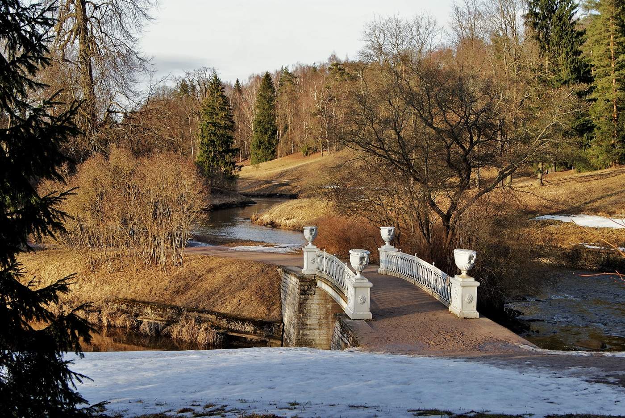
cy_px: 209
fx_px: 912
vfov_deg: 25.8
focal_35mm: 52
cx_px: 312
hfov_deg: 37.8
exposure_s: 1/80
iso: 100
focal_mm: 35
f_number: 7.1
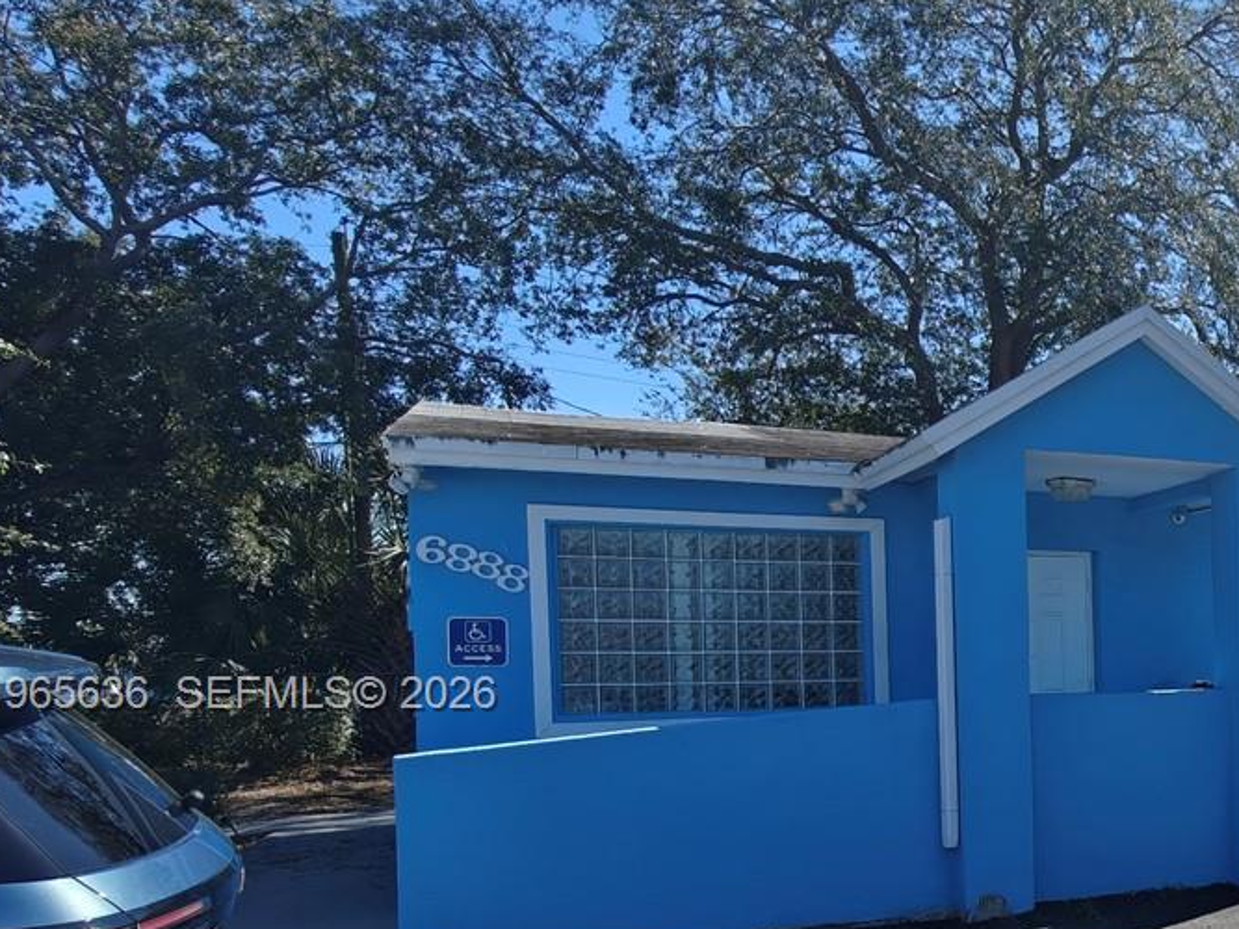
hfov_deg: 40.2
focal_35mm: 36
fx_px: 1288
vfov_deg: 38.6
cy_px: 697
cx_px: 1404
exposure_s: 1/378
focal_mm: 2.3
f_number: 2
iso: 50
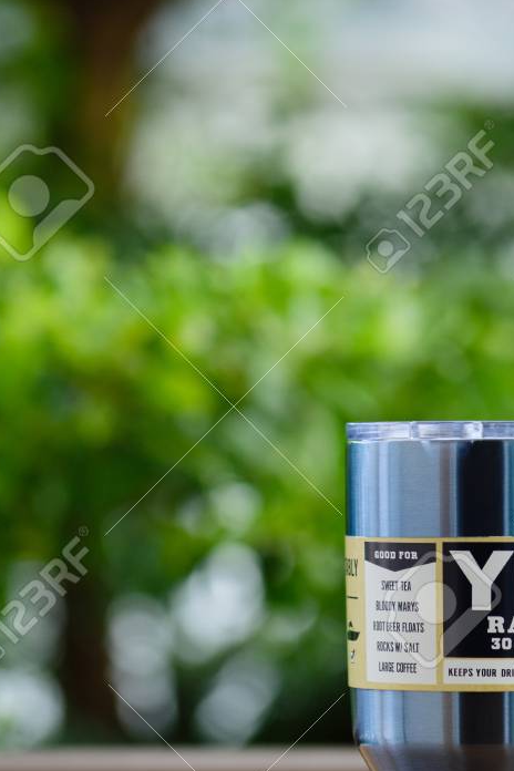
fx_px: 4197
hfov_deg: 7.0
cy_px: 398
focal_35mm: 196
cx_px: 397
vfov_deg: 10.5
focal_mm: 105
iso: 560
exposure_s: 1/160
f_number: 4
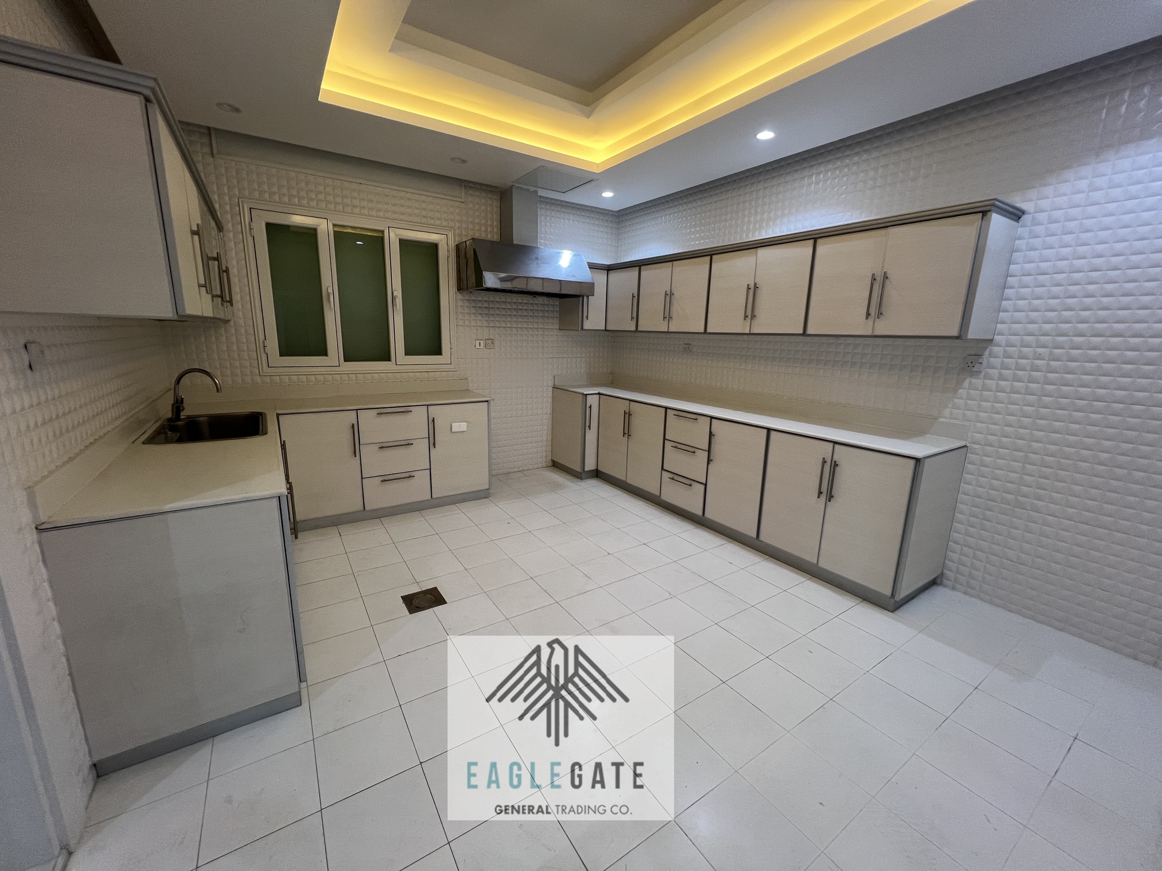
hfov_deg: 106.2
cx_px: 581
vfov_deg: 89.9
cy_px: 436
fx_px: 436
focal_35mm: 13
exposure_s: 1/100
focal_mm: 1.57
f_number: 1.8
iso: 100
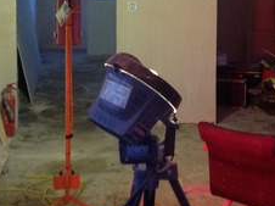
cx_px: 164
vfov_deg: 14.7
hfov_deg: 19.8
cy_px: 4
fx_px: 786
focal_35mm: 99
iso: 160
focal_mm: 4.28
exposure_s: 1/15
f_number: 2.4
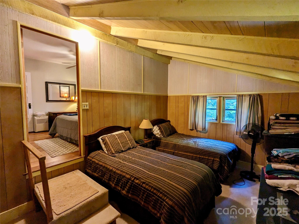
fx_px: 138
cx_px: 150
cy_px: 112
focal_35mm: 16
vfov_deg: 78.1
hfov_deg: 94.5
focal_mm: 2.35
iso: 137
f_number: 2.2
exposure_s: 1/30
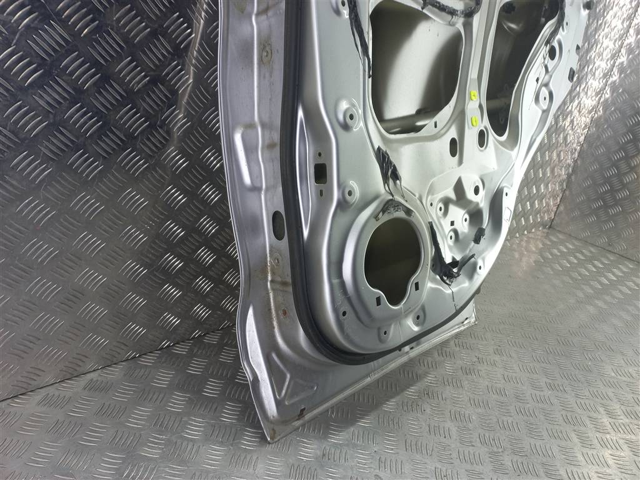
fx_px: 462
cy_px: 240
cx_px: 320
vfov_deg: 54.9
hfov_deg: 69.4
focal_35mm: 25
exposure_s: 1/50
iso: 64
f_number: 1.8
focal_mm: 4.6
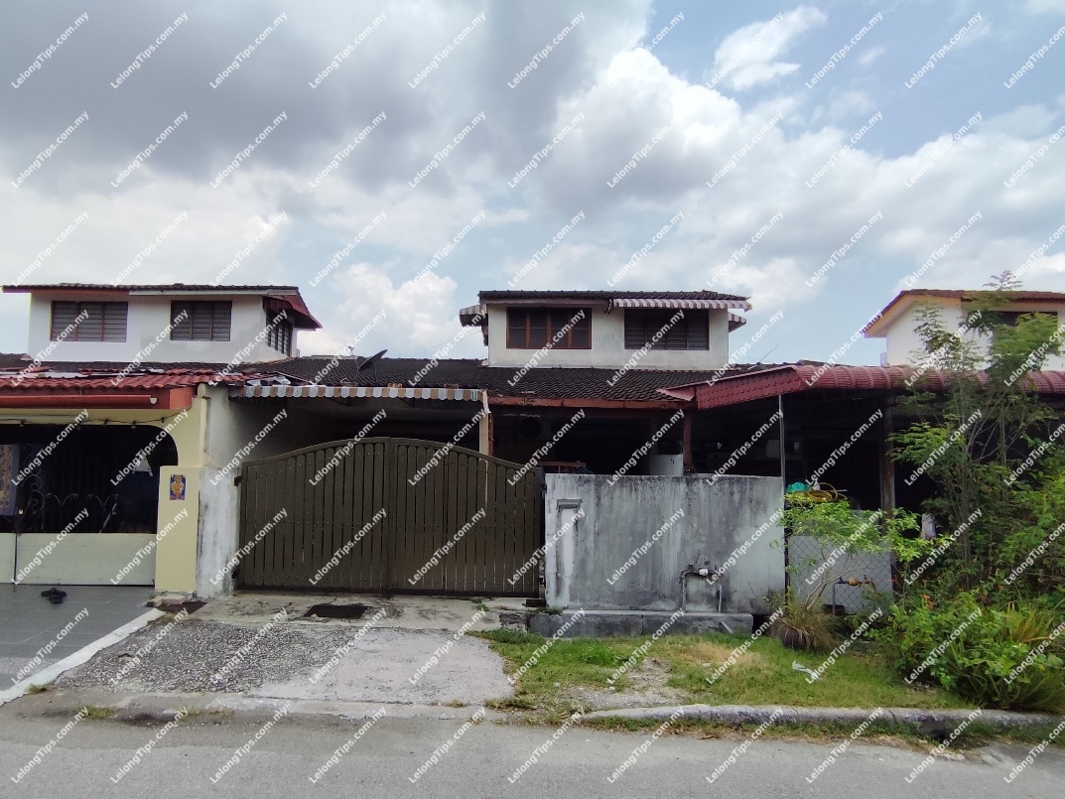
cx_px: 532
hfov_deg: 94.5
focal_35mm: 16
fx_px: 492
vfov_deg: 78.1
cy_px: 400
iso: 50
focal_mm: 1.65
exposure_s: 1/2281
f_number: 2.2
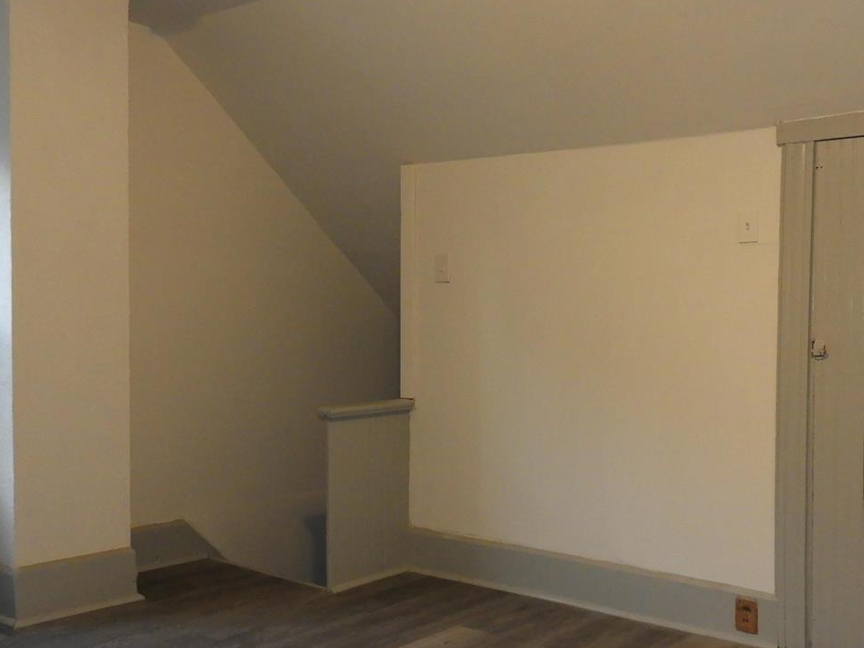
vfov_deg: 35.9
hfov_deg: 46.8
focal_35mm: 40
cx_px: 428
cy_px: 356
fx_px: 998
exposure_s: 1/30
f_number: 3.3
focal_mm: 4.3
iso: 400
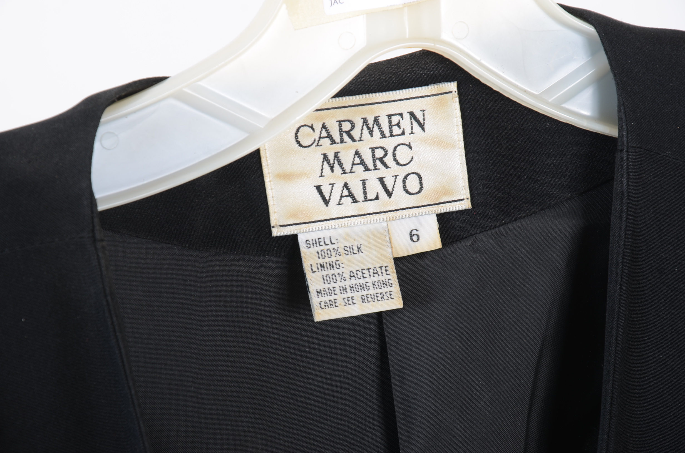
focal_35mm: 158
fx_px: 2991
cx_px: 342
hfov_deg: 13.1
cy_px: 226
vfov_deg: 8.7
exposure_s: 1/160
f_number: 10
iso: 125
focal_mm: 105
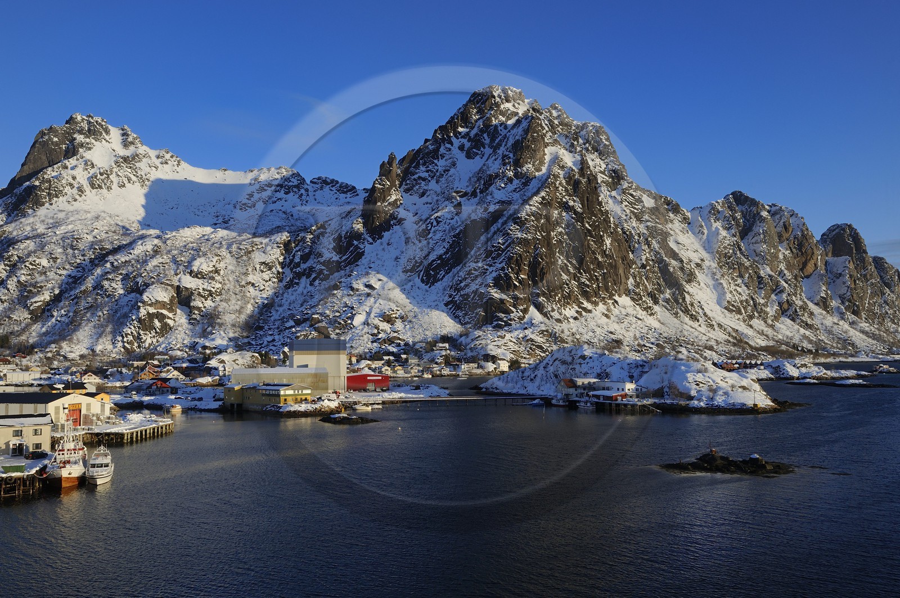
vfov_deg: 44.9
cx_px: 450
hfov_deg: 63.7
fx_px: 724
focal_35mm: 29
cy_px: 299
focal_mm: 29
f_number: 14
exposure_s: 1/160
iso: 200
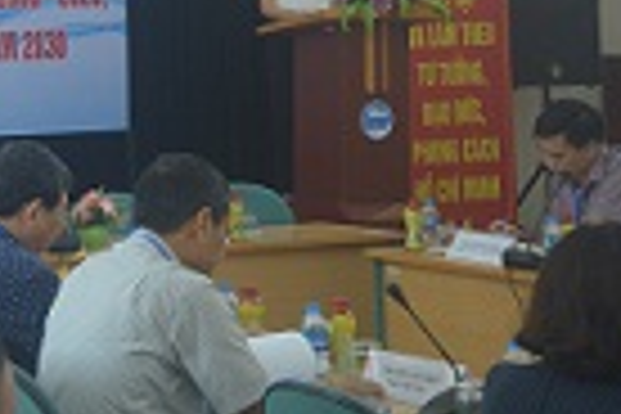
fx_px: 2242
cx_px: -238
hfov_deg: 14.9
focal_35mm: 130
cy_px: -16
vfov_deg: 10.4
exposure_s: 1/30
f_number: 4.2
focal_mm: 30
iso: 400
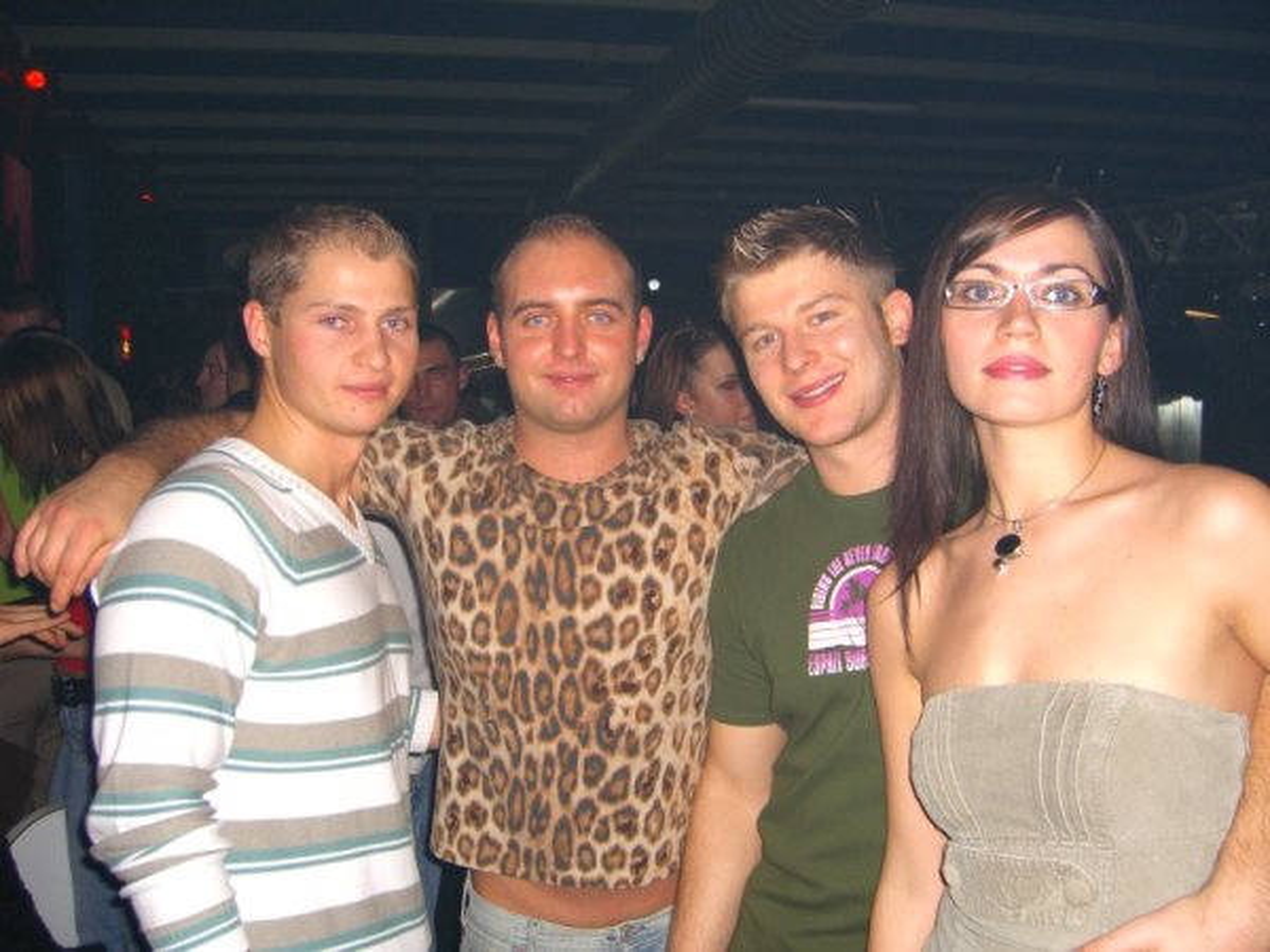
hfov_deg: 49.0
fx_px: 1394
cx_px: 635
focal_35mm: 38
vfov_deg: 37.7
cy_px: 476
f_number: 2.8
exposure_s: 1/60
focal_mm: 7.9
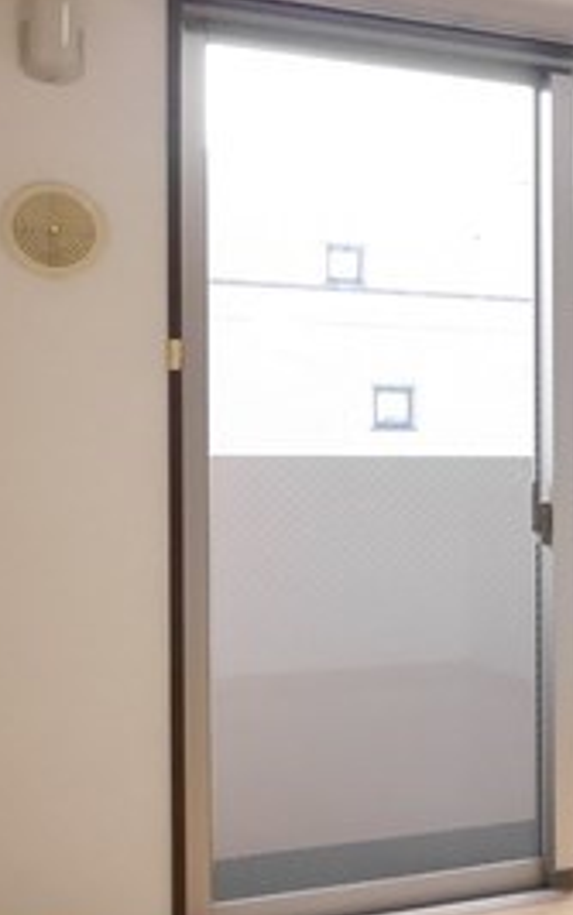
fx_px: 1423
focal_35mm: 57
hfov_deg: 20.2
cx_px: 810
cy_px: 514
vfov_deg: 35.6
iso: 1250
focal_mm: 7
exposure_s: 1/125
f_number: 4
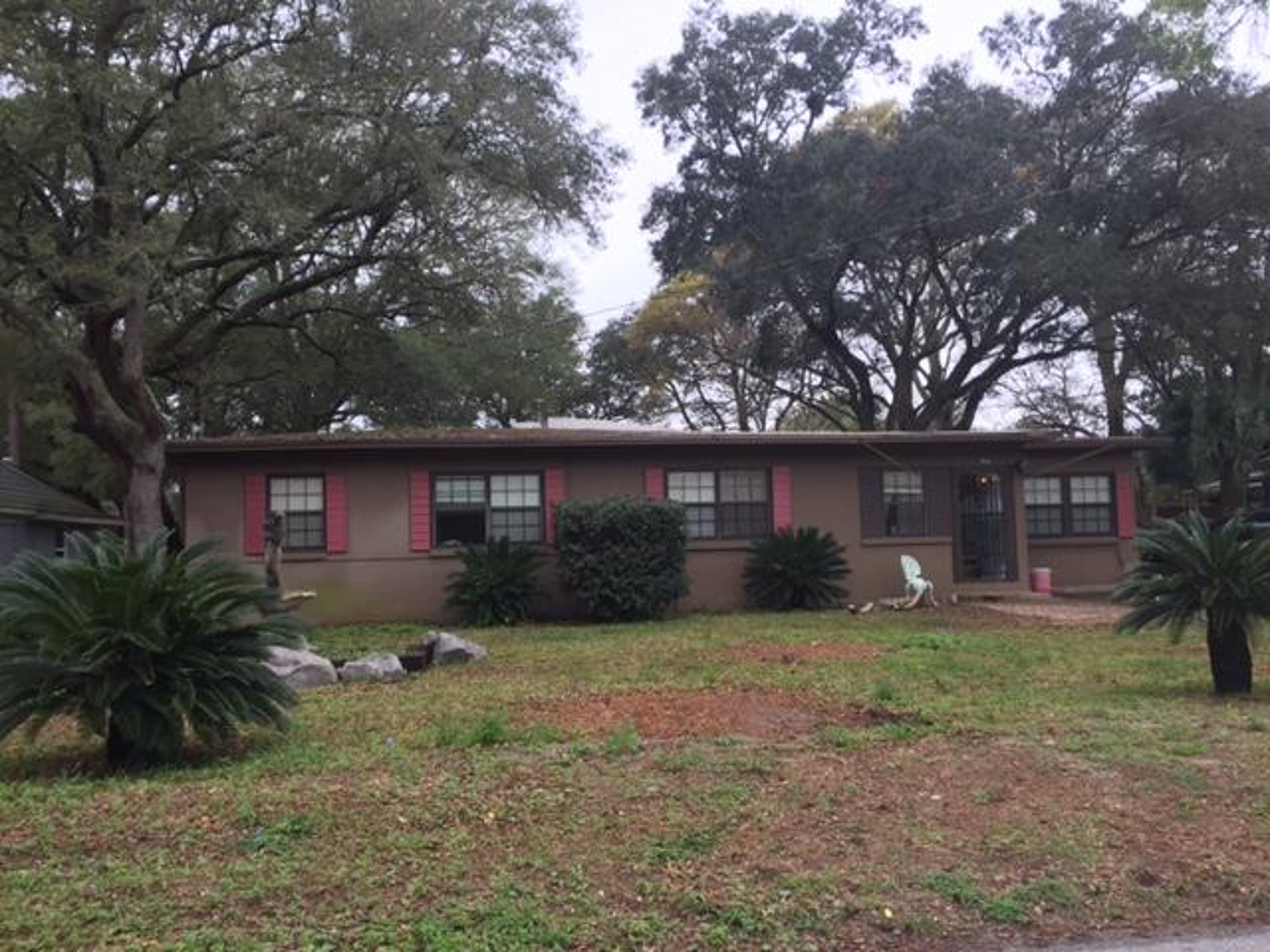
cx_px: 635
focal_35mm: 29
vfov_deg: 48.2
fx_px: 1064
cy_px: 476
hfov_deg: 61.7
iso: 50
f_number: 2.2
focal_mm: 4.15
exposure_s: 1/120
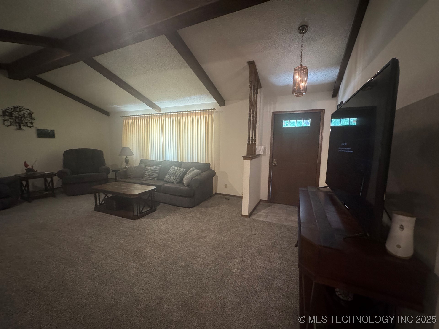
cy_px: 164
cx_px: 220
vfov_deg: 85.7
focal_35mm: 14
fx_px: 178
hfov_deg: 102.1
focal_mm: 2.22
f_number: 2.2
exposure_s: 1/60
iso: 640
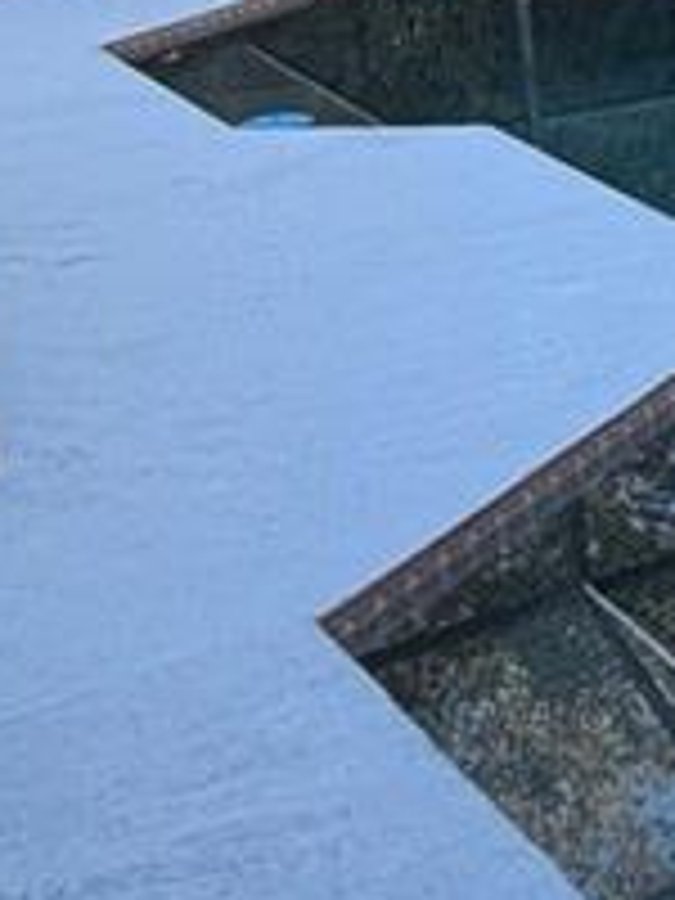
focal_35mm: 84
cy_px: -27
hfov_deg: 11.7
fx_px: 2184
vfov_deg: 22.3
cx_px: 1908
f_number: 2.2
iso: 40
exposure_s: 1/127
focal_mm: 2.22
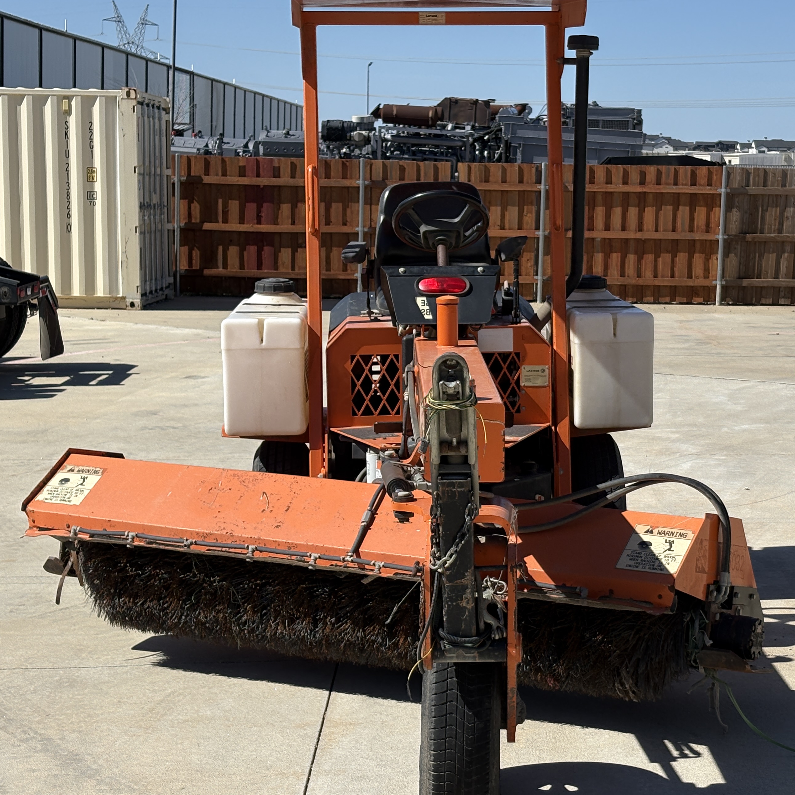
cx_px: 518
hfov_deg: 23.9
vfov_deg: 24.0
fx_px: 1871
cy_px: 414
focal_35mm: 72
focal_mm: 5.96
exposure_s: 1/4630
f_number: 1.6
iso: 40
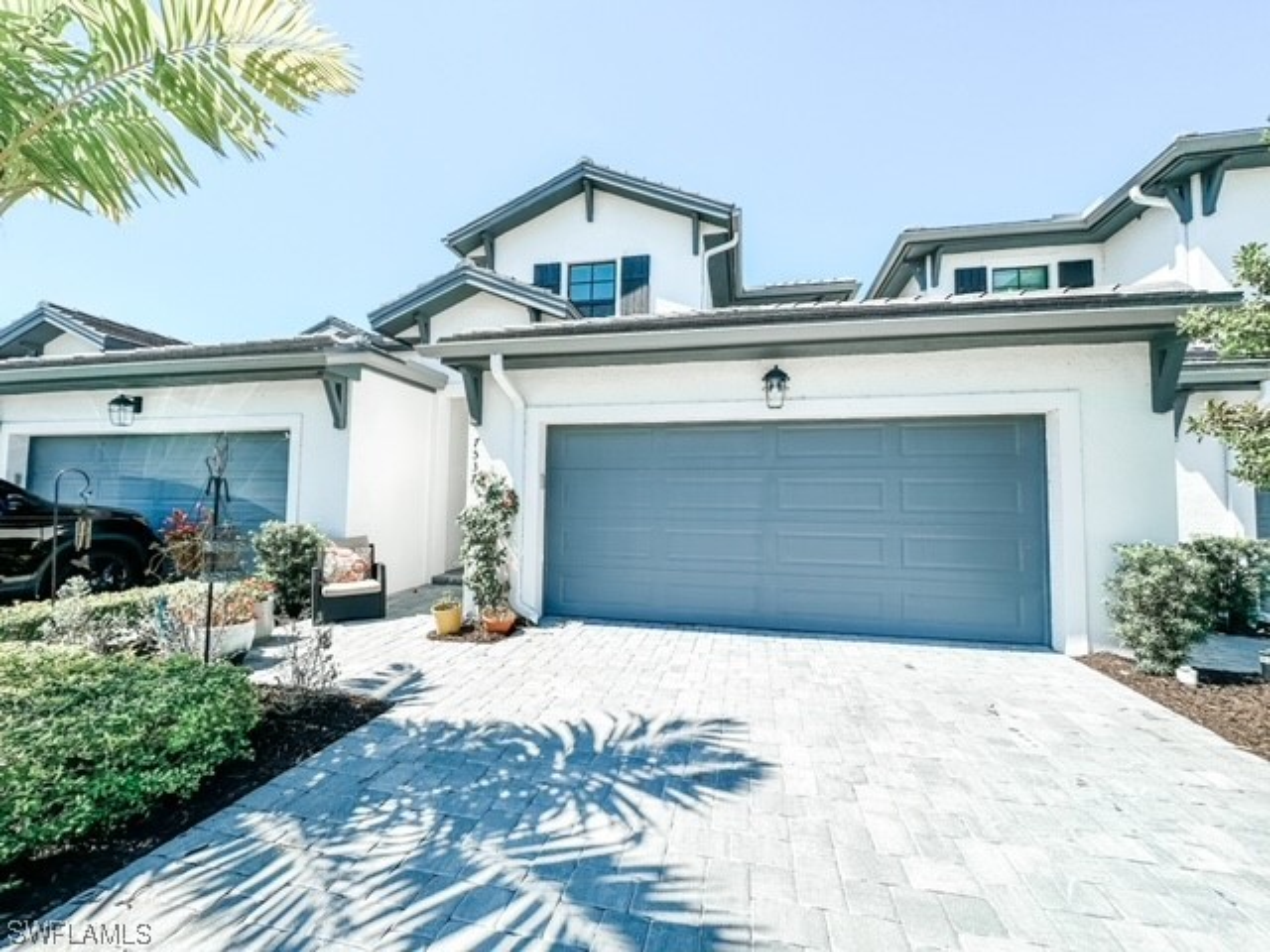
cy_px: 476
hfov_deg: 102.1
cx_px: 635
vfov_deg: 85.7
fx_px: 514
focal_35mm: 14
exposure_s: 1/1400
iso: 40
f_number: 2.2
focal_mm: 2.22
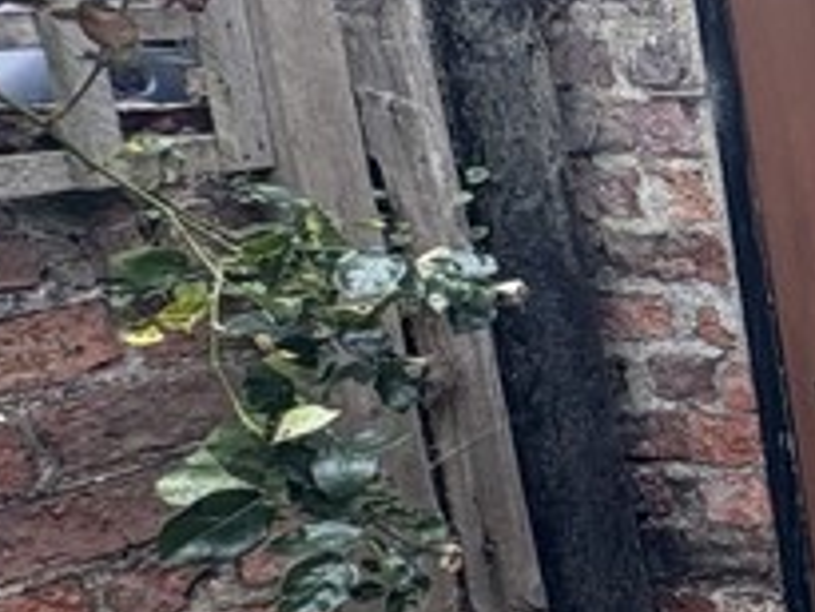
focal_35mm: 70
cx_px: 1972
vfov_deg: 21.0
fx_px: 1649
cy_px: 346
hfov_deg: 15.0
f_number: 2.2
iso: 40
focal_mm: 2.22
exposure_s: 1/285
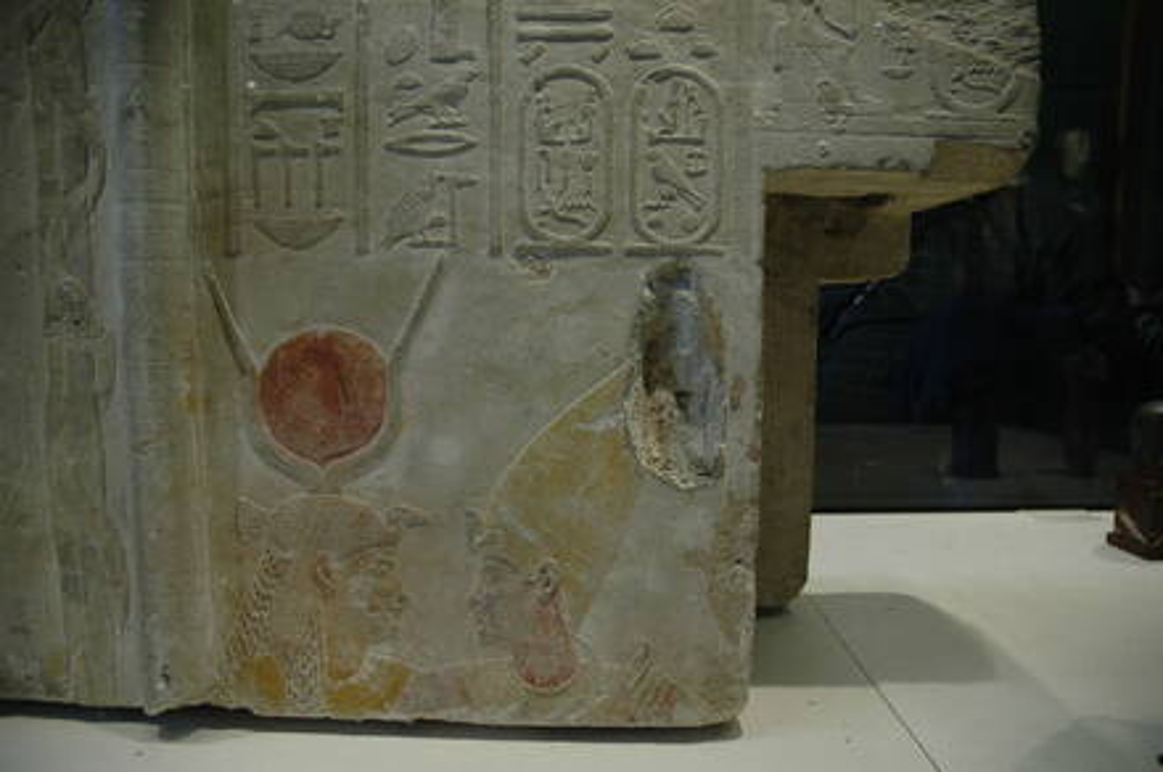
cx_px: 582
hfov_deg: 67.5
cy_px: 386
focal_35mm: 27
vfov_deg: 47.8
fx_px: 871
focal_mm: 18
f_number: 3.5
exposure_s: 1/180
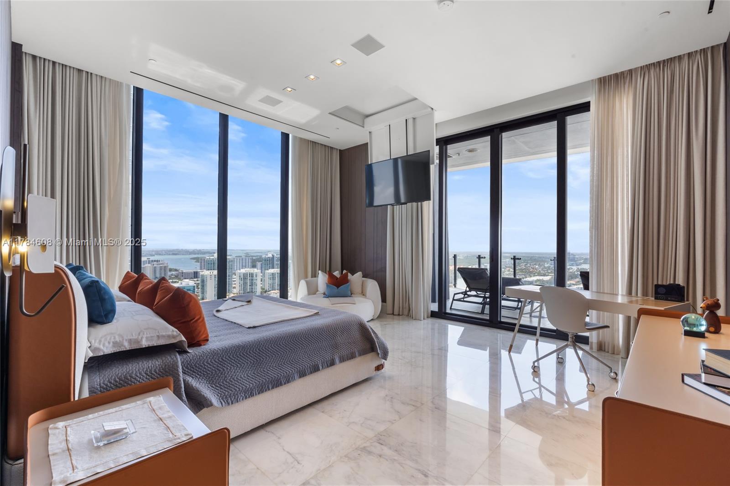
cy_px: 243
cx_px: 365
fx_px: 324
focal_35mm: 16
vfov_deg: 73.7
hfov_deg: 96.7
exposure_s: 1/4
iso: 250
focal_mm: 16
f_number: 14
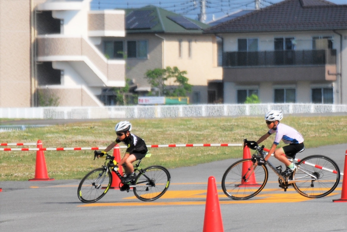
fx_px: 2534
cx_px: 174
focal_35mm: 262
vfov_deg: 5.3
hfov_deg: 7.8
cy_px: 116
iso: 200
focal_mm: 175
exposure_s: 1/1600
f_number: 5
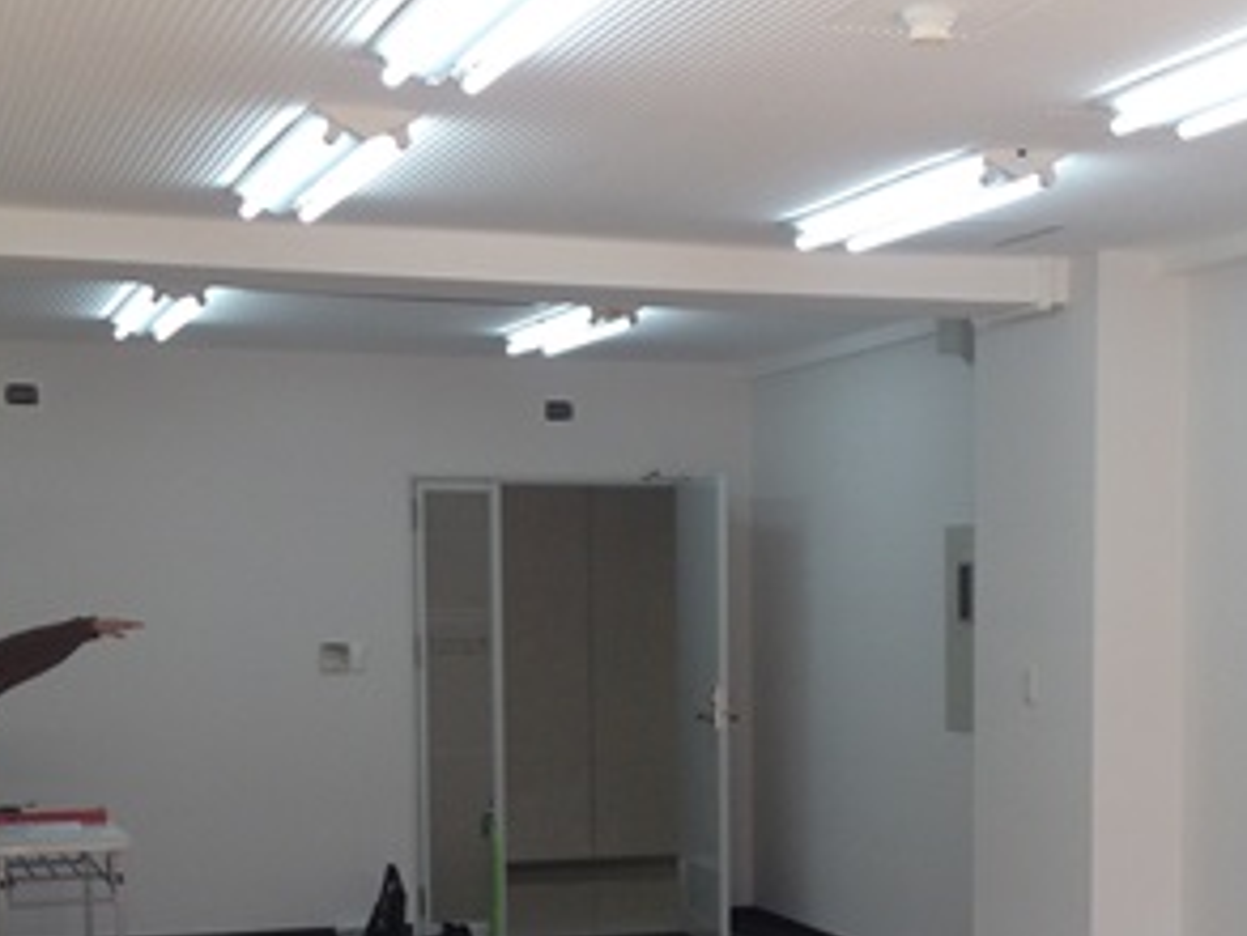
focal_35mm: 72
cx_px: 758
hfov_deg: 27.0
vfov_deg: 20.2
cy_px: 766
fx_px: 2595
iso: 64
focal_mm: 4.12
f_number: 2.4
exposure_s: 1/120
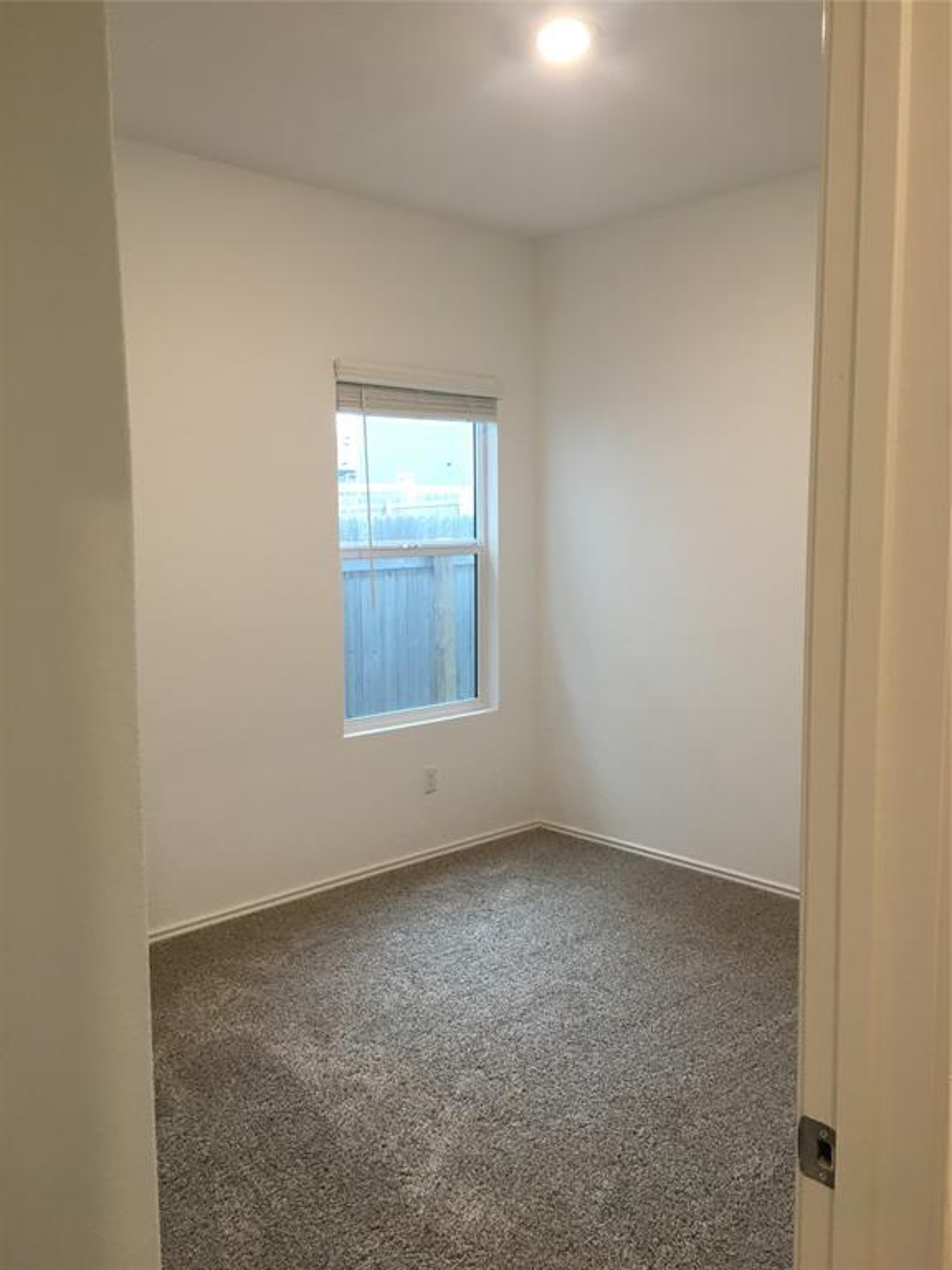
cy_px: 635
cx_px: 476
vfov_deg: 61.7
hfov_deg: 48.2
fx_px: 1063
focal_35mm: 29
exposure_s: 1/30
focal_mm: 4.15
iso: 80
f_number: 2.2
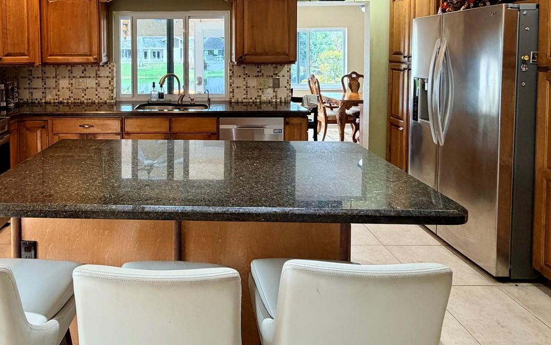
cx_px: 194
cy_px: 65
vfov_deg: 49.6
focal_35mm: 23
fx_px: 345
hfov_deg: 75.3
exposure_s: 1/60
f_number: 2.2
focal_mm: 2.22
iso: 250
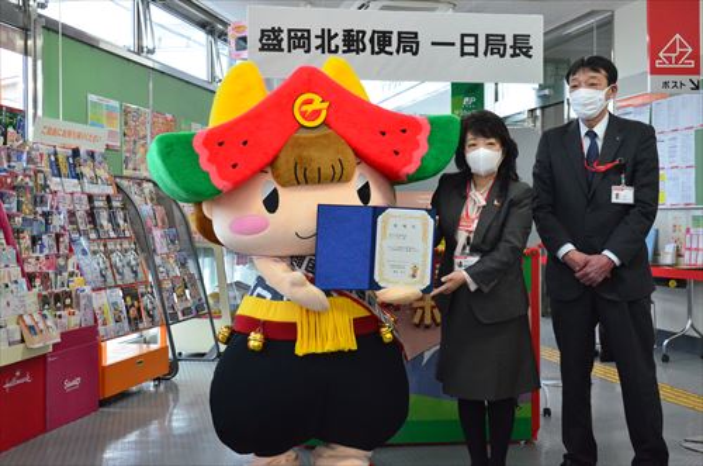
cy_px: 233
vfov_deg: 27.9
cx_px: 352
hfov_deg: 41.2
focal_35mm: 48
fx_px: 935
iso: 3200
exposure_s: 1/200
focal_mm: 32
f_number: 7.1
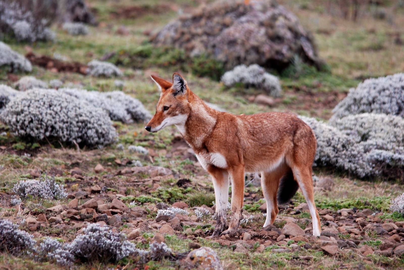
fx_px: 6741
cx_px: 202
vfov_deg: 2.3
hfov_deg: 3.4
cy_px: 135
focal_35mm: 600
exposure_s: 1/250
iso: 400
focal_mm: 400
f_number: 6.3
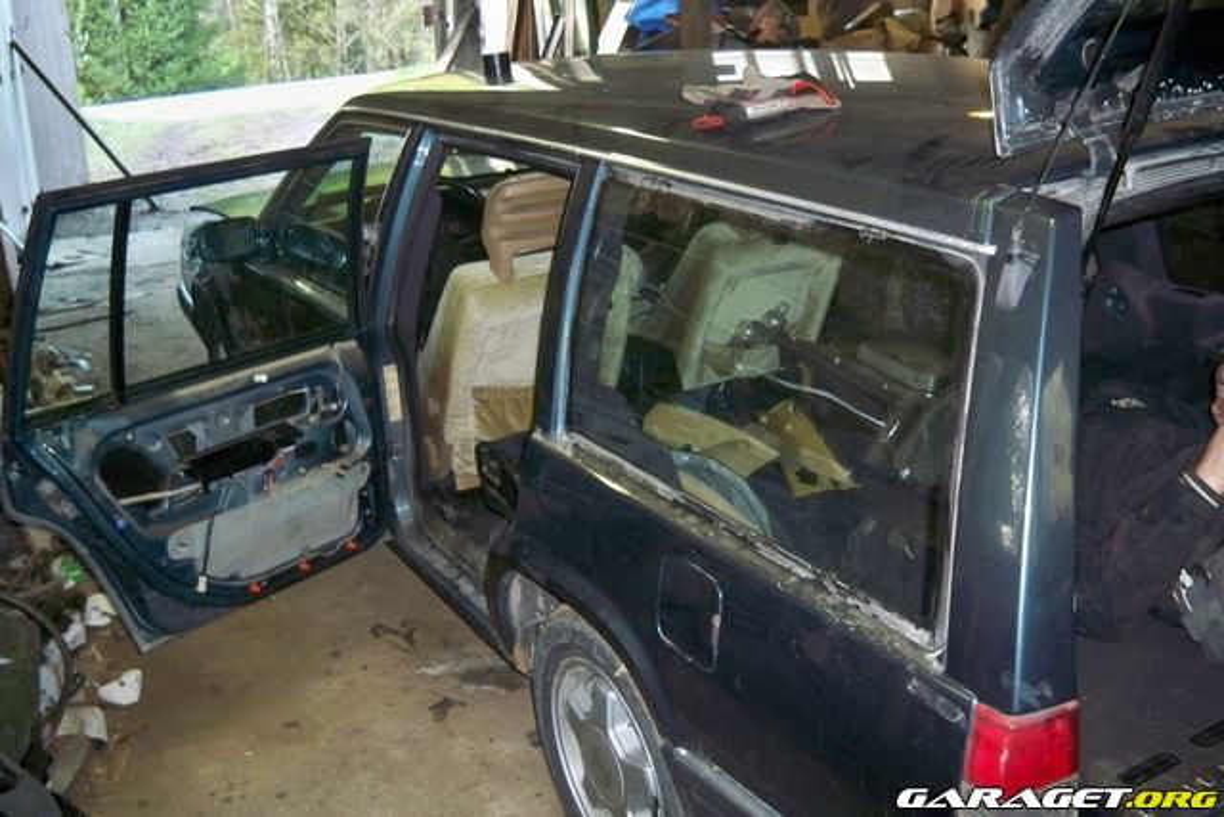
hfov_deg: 51.9
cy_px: 408
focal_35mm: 37
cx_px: 612
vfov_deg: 36.0
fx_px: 1258
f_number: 3.1
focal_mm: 7.9
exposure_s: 1/30
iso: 400
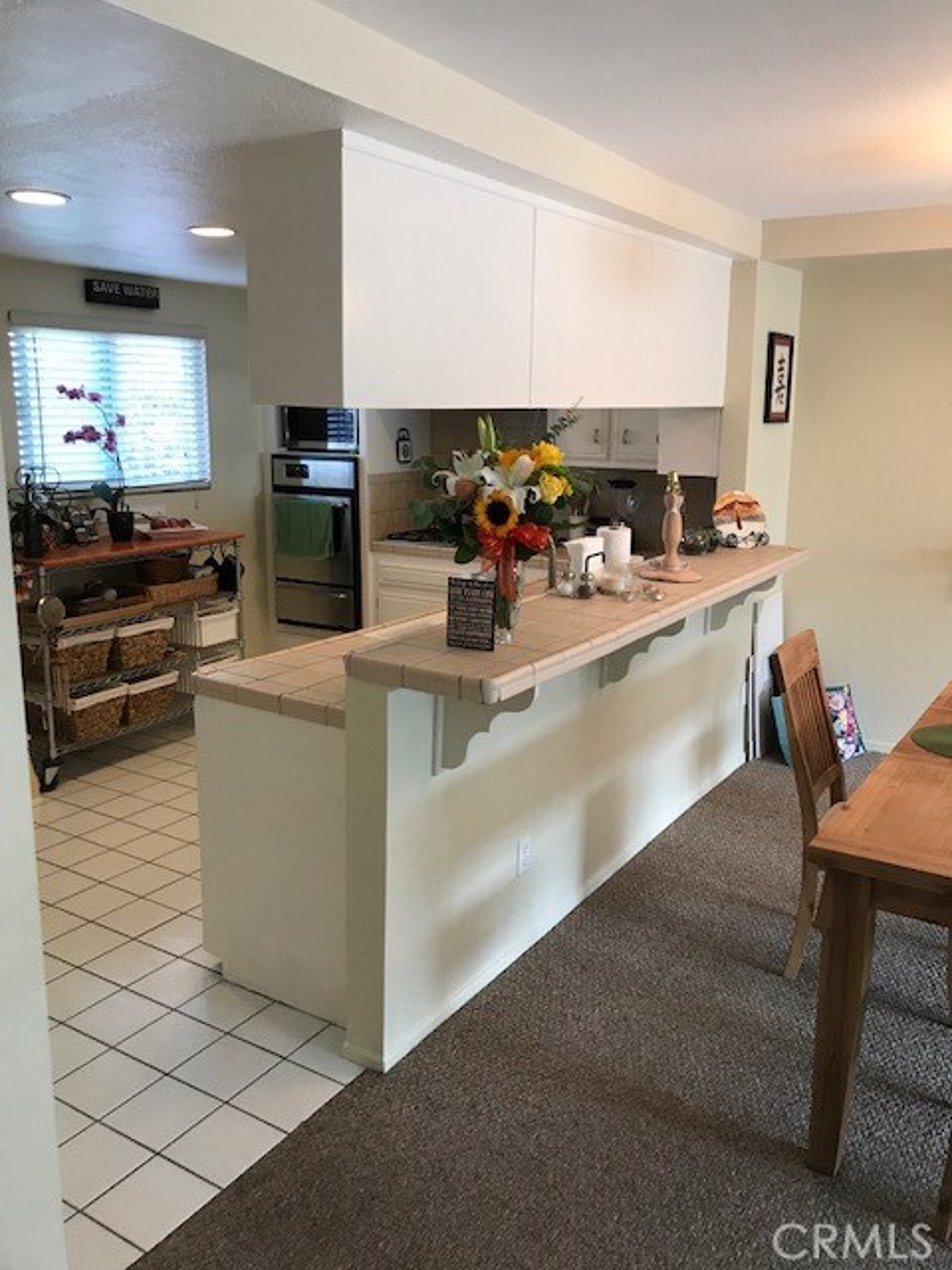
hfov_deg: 49.7
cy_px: 635
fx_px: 1027
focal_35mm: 28
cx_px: 476
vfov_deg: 63.4
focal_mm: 3.99
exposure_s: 1/30
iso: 40
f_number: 1.8
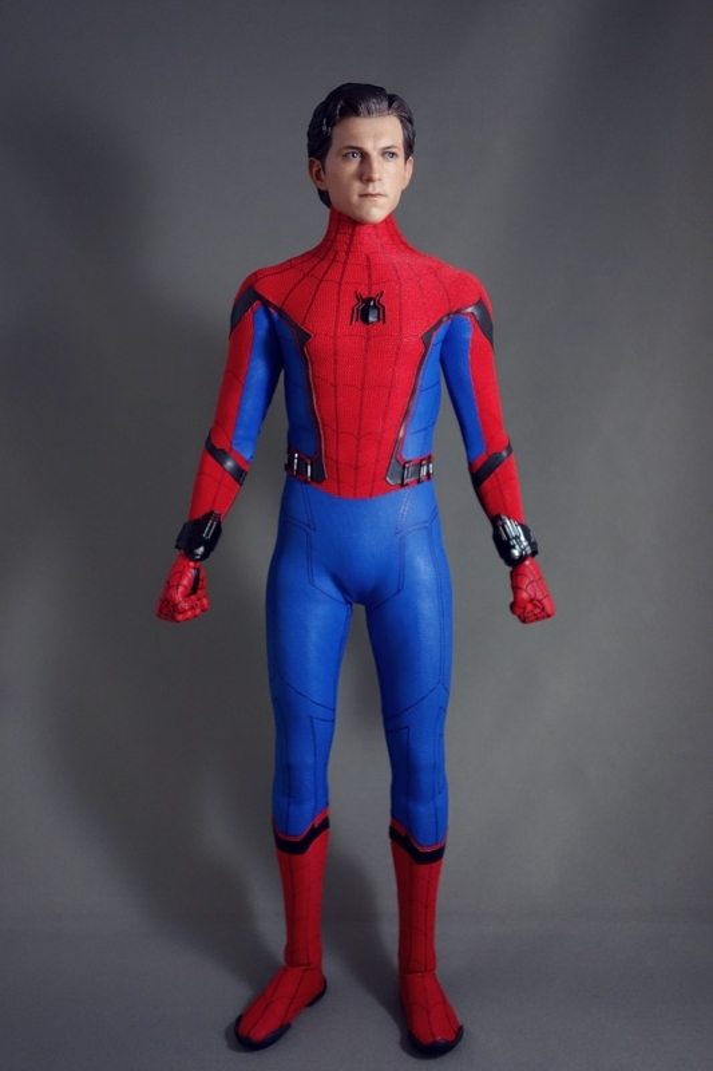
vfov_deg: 53.1
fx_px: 1070
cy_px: 536
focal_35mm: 36
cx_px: 356
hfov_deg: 36.9
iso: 800
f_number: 2.8
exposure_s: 1/60
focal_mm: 13.25
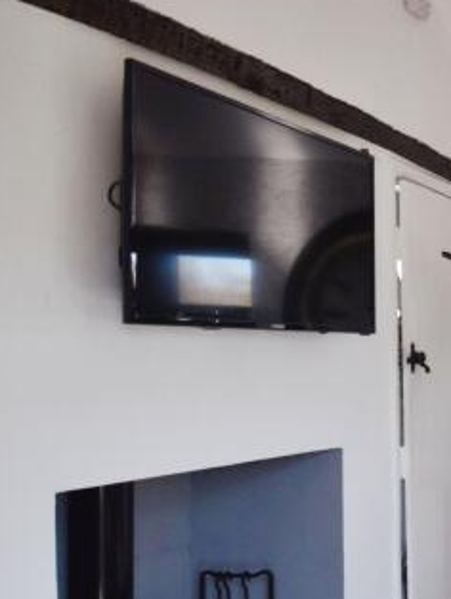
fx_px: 815
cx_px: 848
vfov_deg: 37.2
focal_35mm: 47
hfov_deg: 20.2
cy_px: 562
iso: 400
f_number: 6.3
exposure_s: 1/160
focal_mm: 10
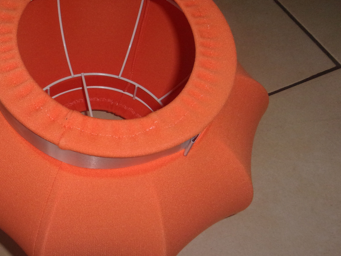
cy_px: 125
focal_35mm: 42
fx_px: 414
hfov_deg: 43.8
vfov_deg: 34.3
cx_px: 98
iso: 200
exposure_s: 1/34
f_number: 3.9
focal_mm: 5.1
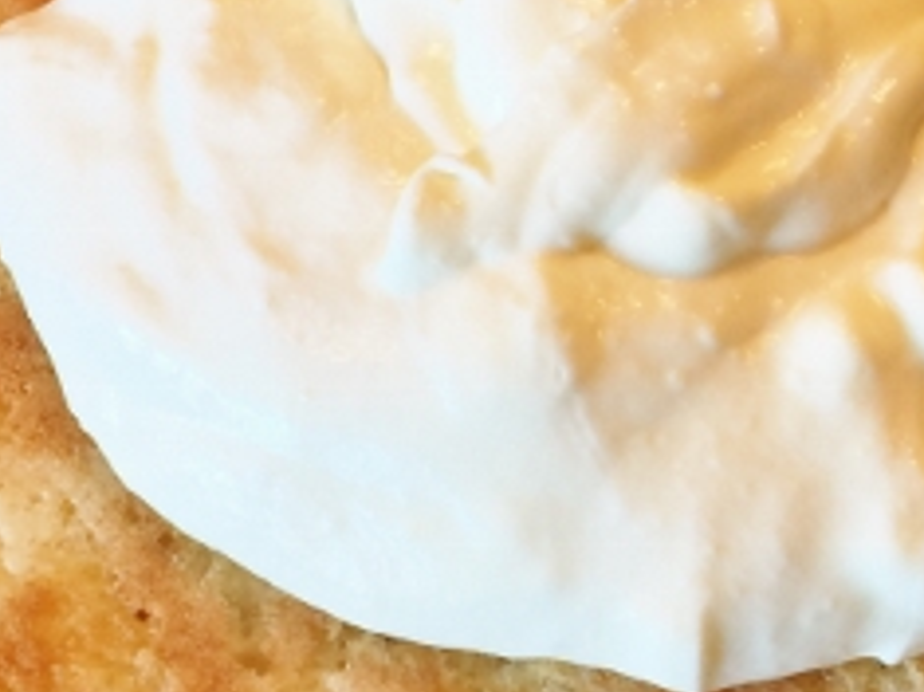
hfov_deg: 24.6
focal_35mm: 79
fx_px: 2108
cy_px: 444
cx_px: 645
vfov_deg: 18.6
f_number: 2.2
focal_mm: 4.15
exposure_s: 1/40
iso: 32
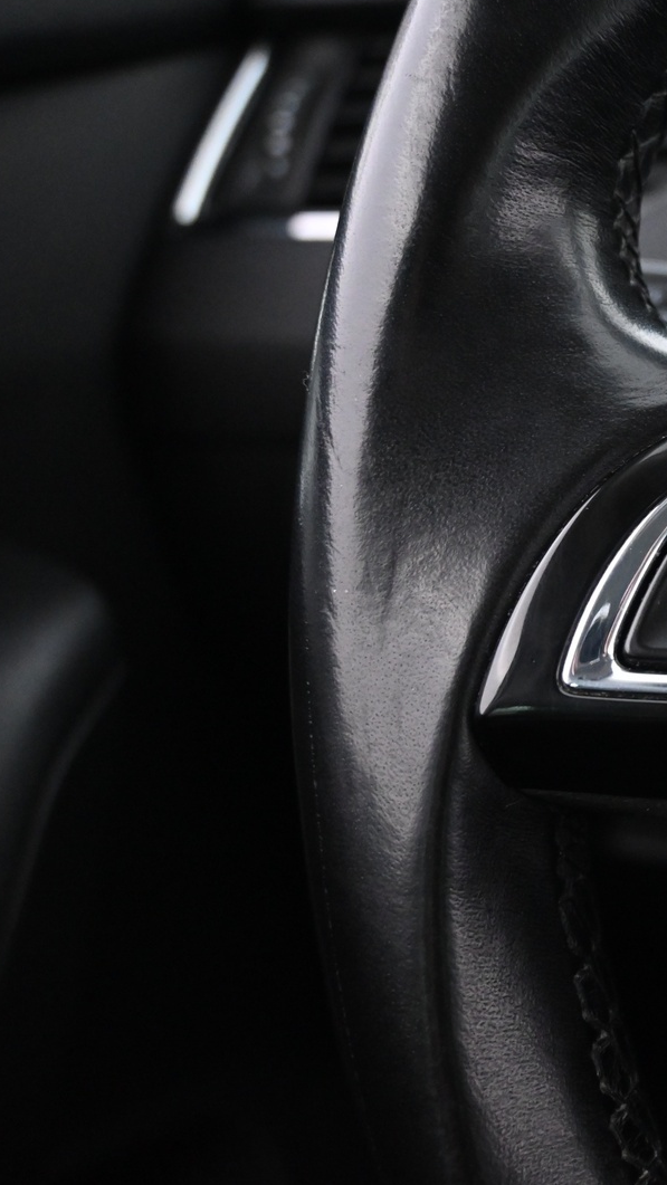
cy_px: 586
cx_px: 838
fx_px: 1547
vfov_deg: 41.9
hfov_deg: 22.1
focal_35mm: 49
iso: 3200
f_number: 3.8
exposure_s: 1/30
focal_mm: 20.5
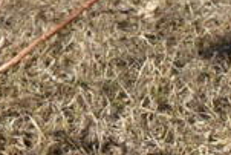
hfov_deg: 7.6
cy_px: -79
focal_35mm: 257
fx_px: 1654
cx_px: -259
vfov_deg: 5.3
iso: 100
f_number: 6.3
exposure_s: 1/200
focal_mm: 35
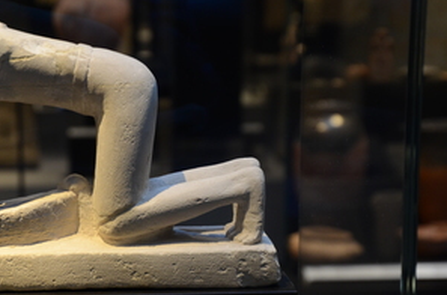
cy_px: 201
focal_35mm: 129
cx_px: 129
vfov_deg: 10.5
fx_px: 1597
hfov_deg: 15.9
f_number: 5
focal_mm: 58
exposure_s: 1/40
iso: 640
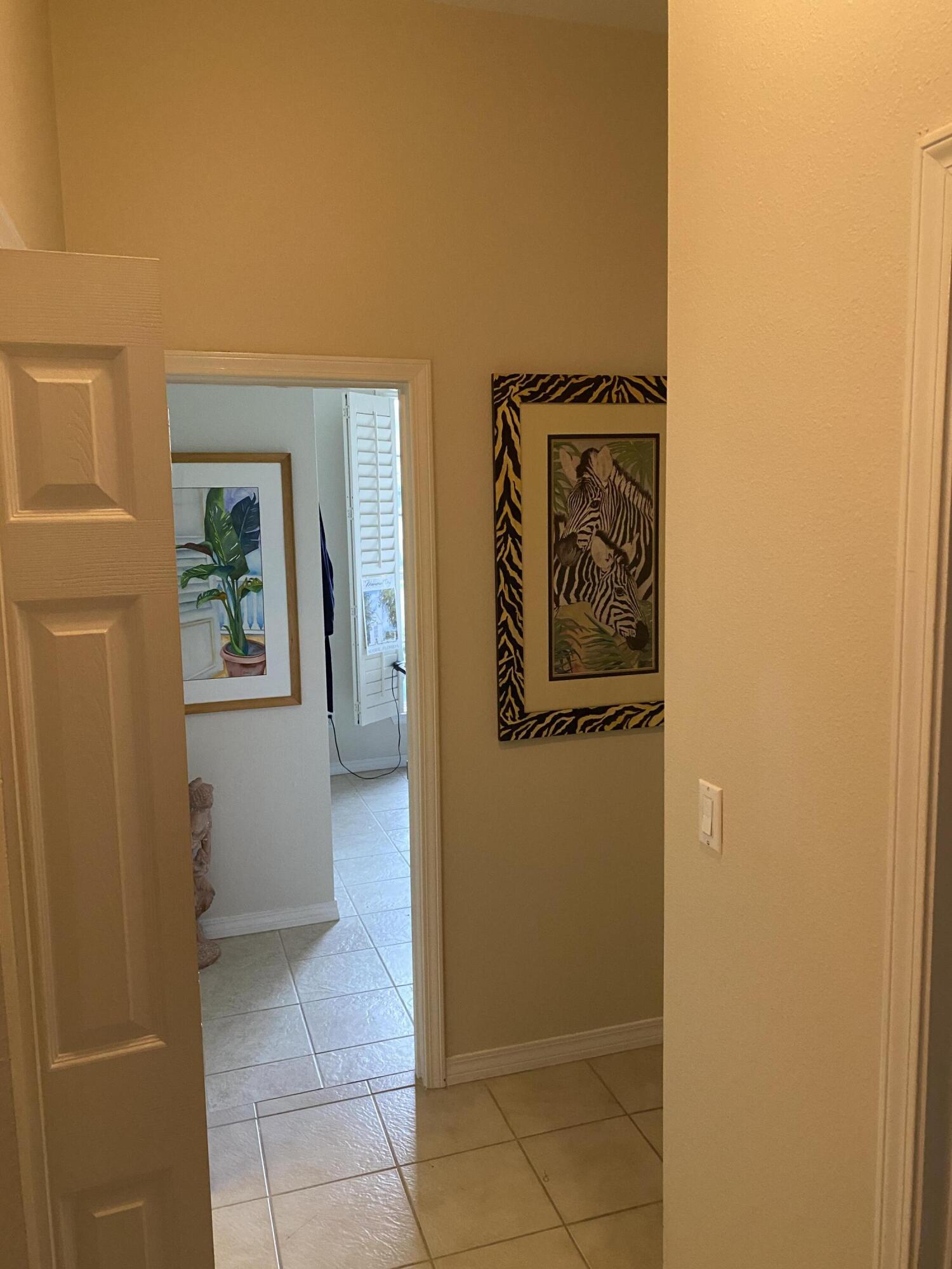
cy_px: 634
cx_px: 476
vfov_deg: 67.3
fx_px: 953
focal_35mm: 26
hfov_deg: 53.1
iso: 320
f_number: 1.8
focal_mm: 4.25
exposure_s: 1/60
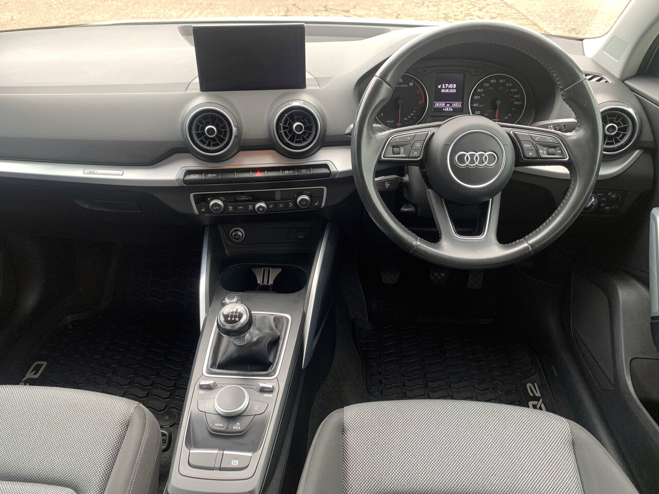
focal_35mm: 26
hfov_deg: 67.3
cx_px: 330
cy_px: 247
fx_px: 495
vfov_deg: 53.1
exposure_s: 1/60
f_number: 1.8
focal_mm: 4.25
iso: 100
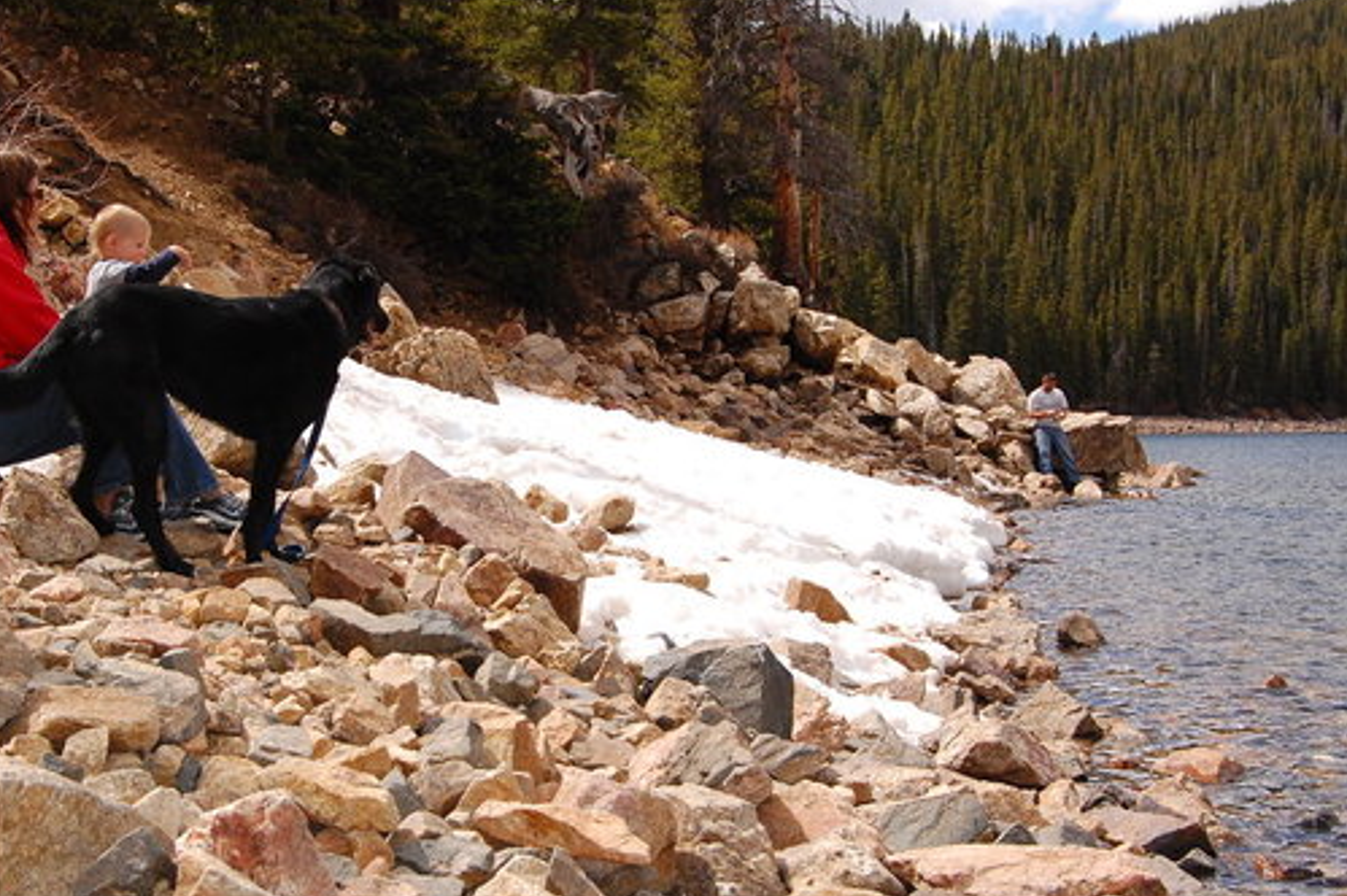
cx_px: 529
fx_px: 2230
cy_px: 494
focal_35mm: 60
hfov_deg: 33.5
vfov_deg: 22.7
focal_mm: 31
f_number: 10
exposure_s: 1/500
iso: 400
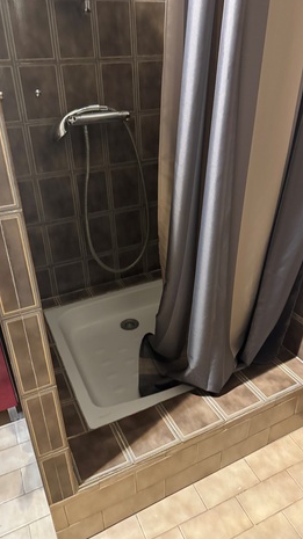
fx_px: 386
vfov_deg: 69.9
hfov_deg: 42.8
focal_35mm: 27
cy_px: 263
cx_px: 160
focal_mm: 6.76
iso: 800
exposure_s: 1/33
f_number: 1.78
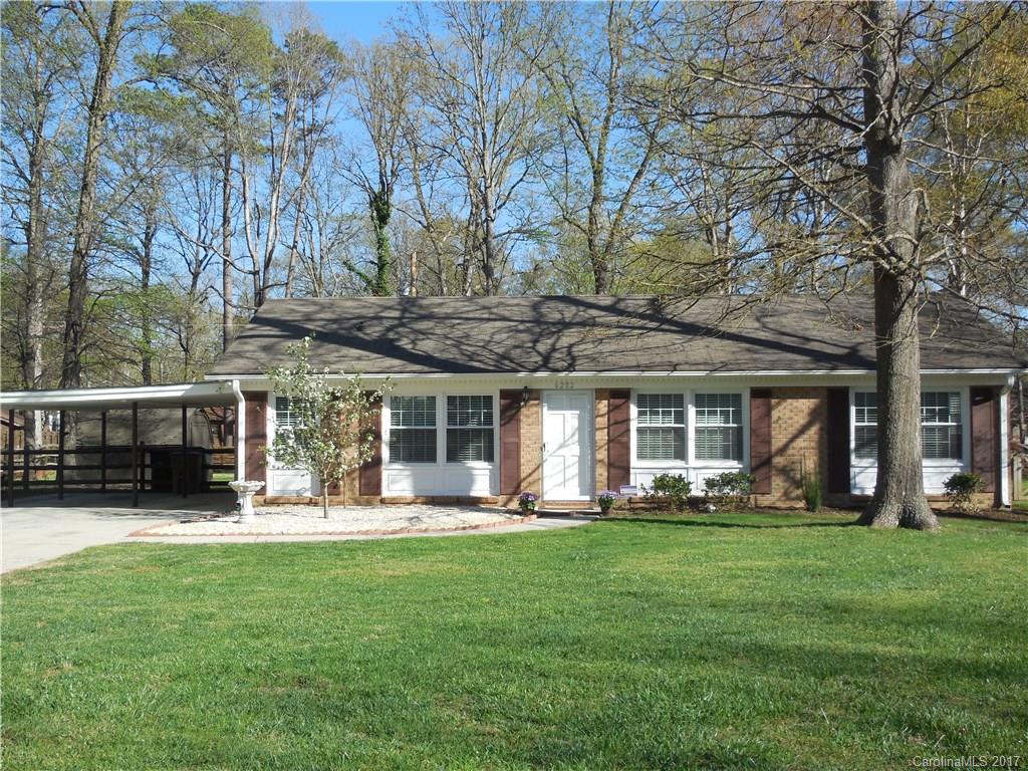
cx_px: 514
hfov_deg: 46.8
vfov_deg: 36.0
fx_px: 1188
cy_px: 386
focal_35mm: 40
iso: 125
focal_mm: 7.1
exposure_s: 1/800
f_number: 3.6
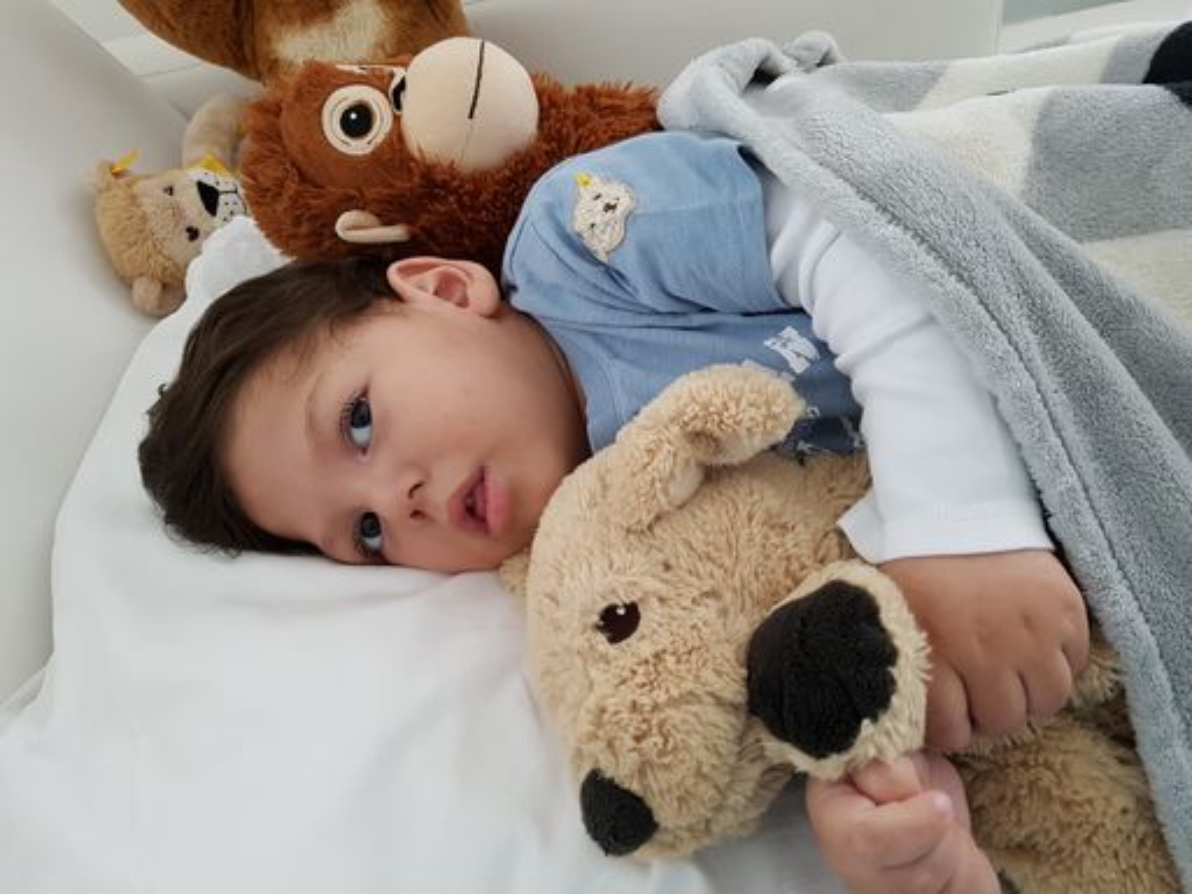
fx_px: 895
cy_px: 447
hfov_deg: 67.3
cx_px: 596
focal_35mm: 26
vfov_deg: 53.1
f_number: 1.7
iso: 160
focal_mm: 4.2
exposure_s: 1/25
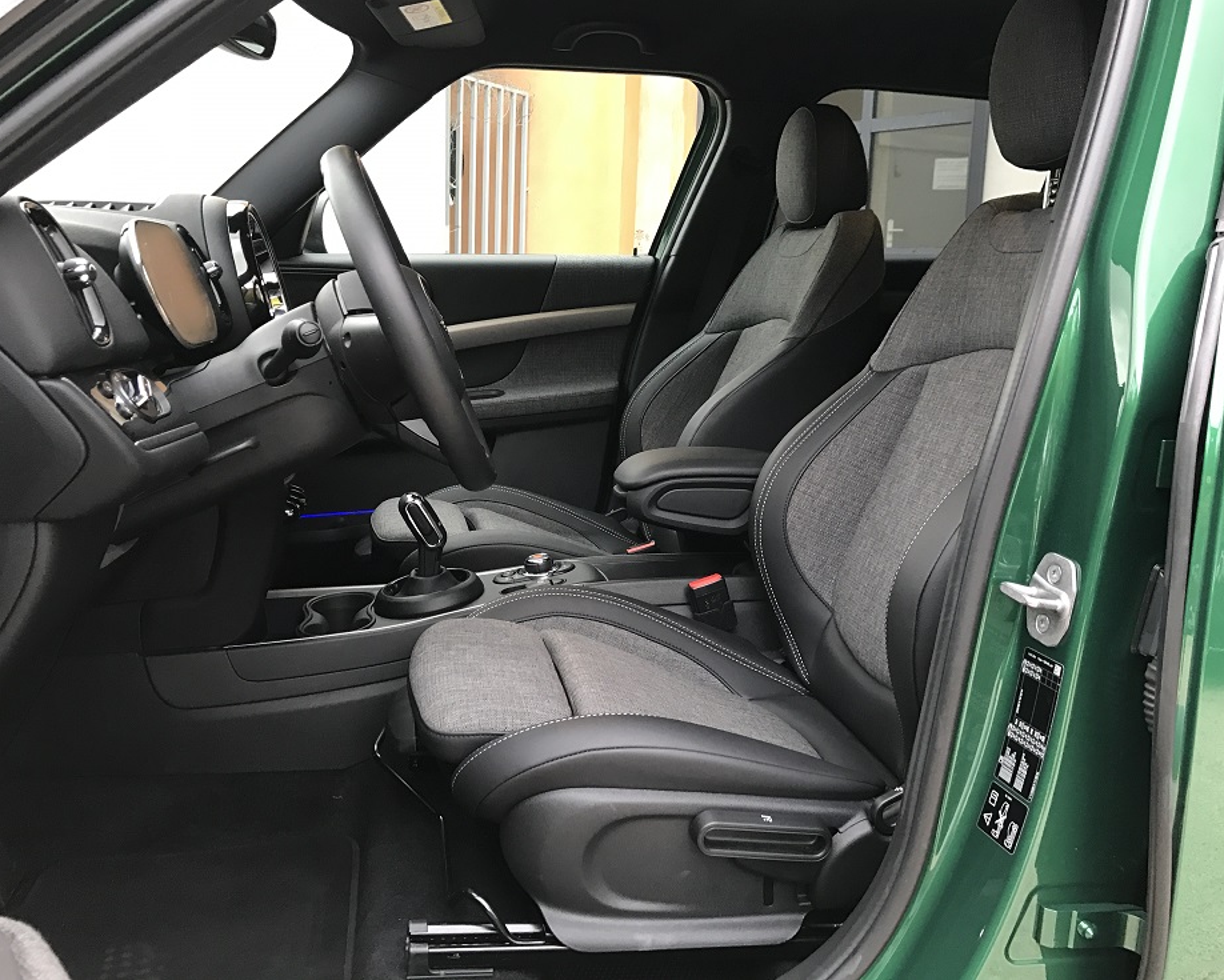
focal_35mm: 30
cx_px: 628
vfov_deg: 48.5
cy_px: 477
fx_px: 1087
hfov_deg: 58.7
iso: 50
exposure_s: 1/17
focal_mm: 3.99
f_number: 1.8
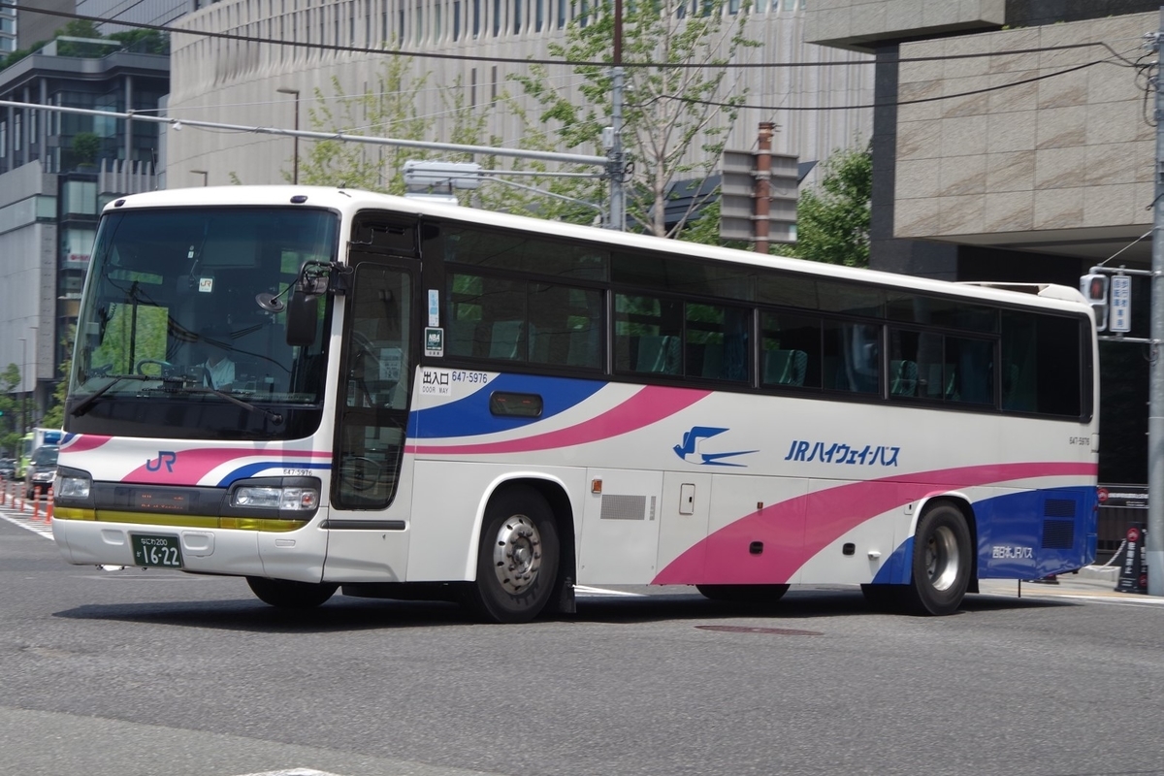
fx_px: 2570
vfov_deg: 17.2
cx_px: 582
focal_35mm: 80
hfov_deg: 25.5
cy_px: 388
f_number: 10
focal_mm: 53
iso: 200
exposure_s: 1/250
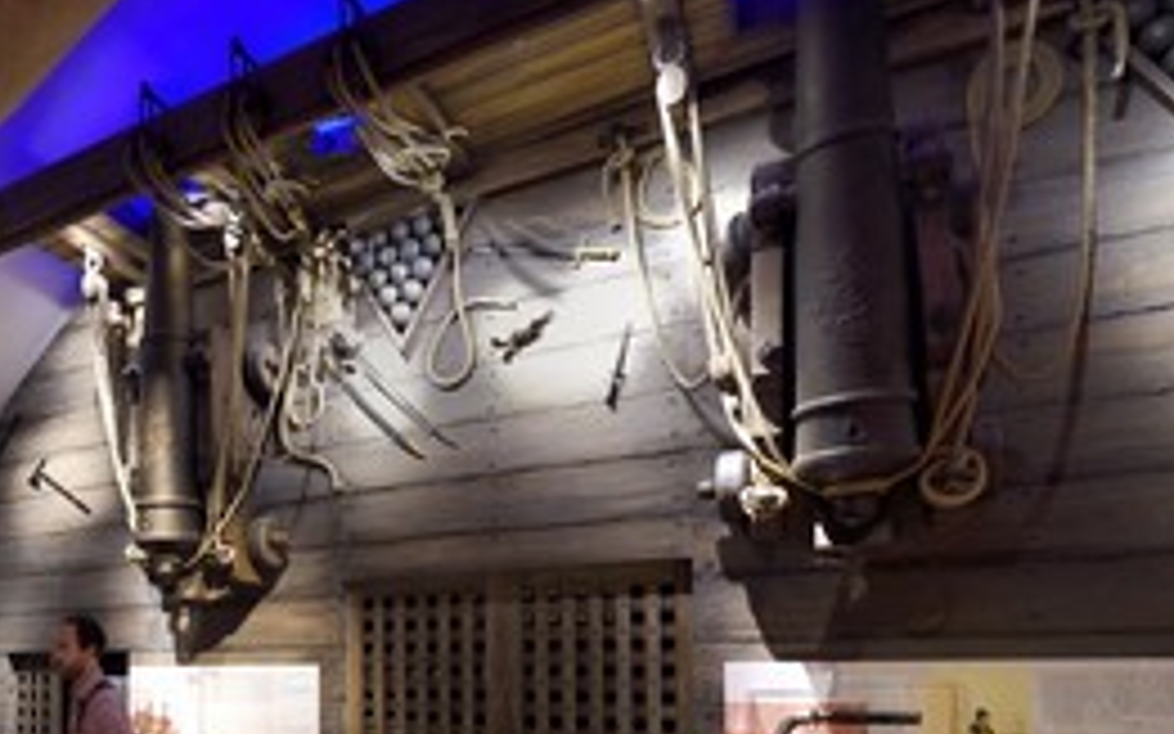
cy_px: 558
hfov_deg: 73.4
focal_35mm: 23
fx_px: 736
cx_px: 342
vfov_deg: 50.6
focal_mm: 14
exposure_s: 1/13
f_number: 5.6
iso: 1600
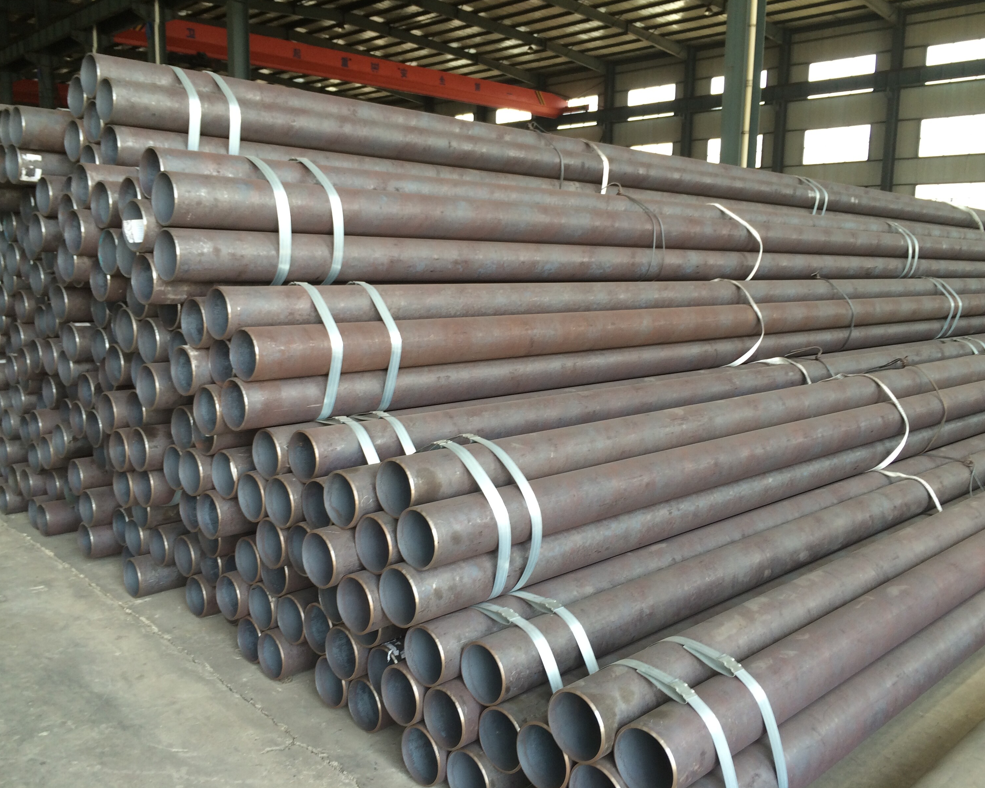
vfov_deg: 45.8
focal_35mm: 32
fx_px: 933
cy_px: 396
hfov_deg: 55.7
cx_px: 489
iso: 40
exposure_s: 1/60
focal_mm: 4.12
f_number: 2.2
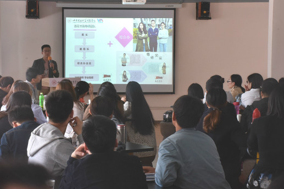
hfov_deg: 24.3
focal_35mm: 84
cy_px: 84
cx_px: 123
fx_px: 659
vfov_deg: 16.3
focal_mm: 45
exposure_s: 1/5
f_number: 22
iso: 800
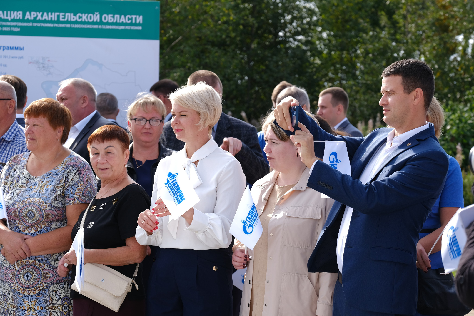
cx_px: 237
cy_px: 158
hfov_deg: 19.8
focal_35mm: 103
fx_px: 1356
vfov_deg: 13.3
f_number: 5.6
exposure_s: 1/150
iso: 80
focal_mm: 68.7
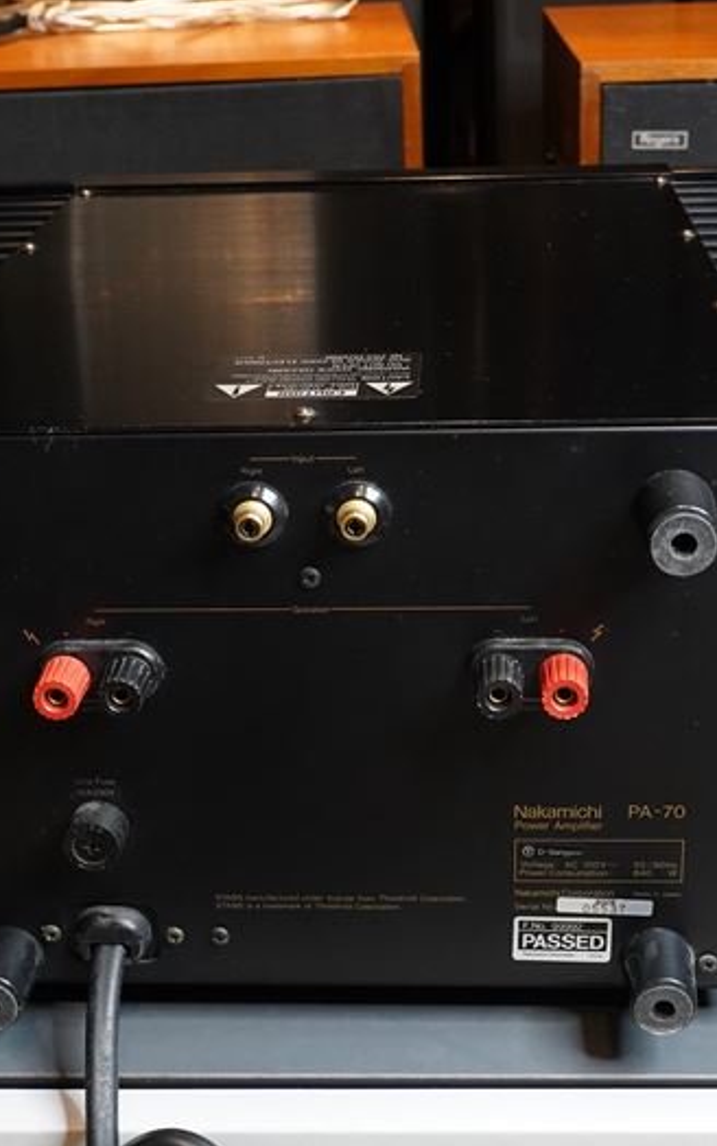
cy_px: 581
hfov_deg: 23.2
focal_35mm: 56
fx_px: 1749
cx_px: 385
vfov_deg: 36.3
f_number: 9
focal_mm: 24
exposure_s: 1/20
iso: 3200
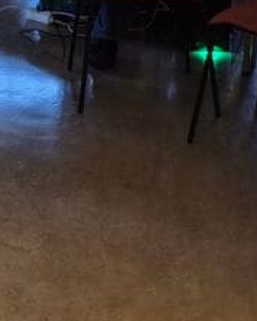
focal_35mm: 109
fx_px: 1035
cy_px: -103
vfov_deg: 16.6
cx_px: -56
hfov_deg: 13.7
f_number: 1.8
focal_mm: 5.4
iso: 800
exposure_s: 1/100
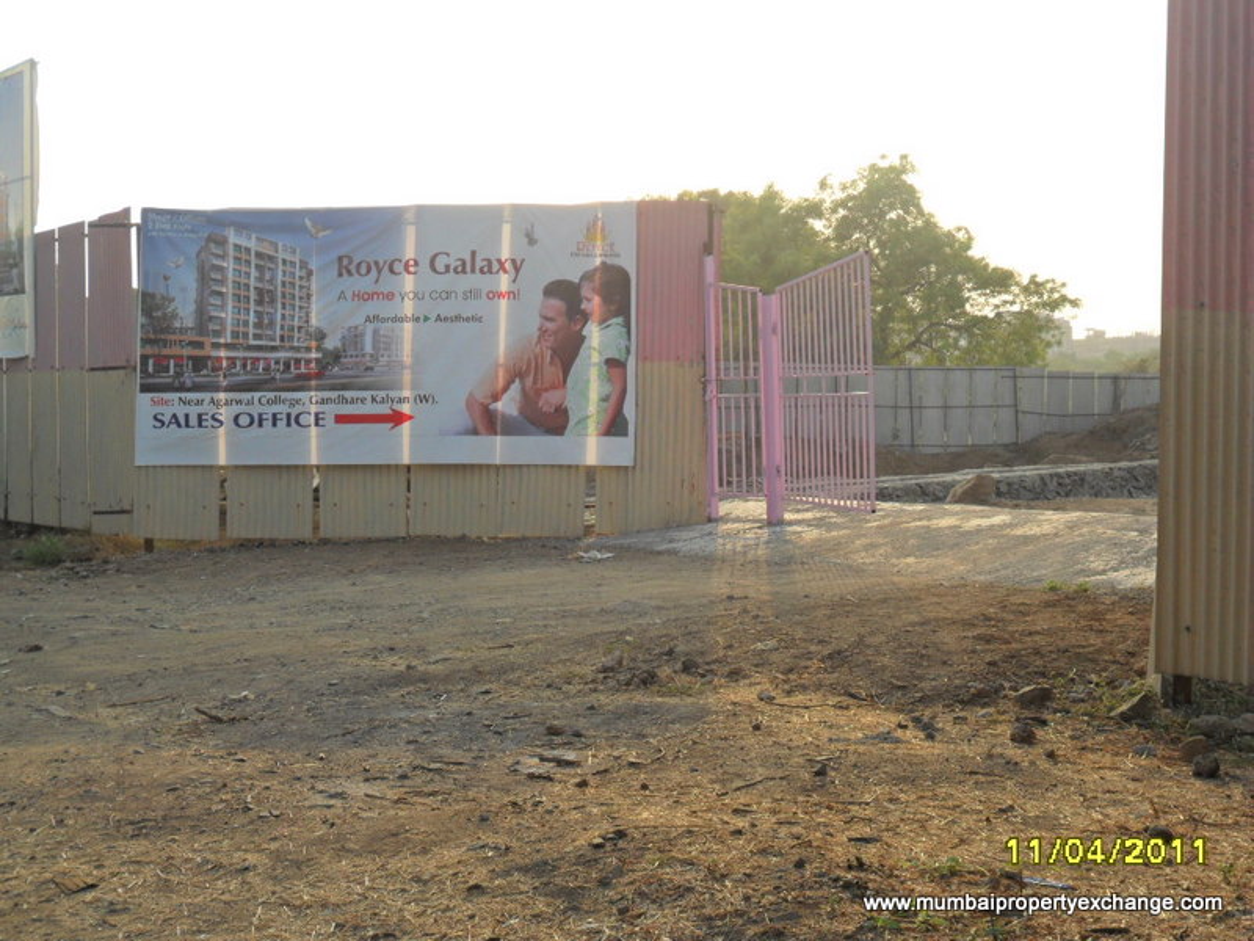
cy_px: 470
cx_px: 627
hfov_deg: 36.8
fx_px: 1884
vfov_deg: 28.0
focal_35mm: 52
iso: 100
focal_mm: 9.3
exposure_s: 1/250
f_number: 5
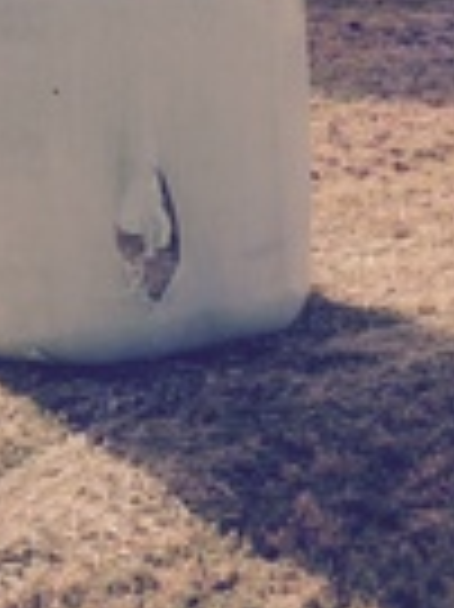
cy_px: 41
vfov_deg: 19.6
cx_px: 207
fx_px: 1716
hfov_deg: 15.1
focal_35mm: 98
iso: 50
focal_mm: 4.12
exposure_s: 1/1506
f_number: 2.4
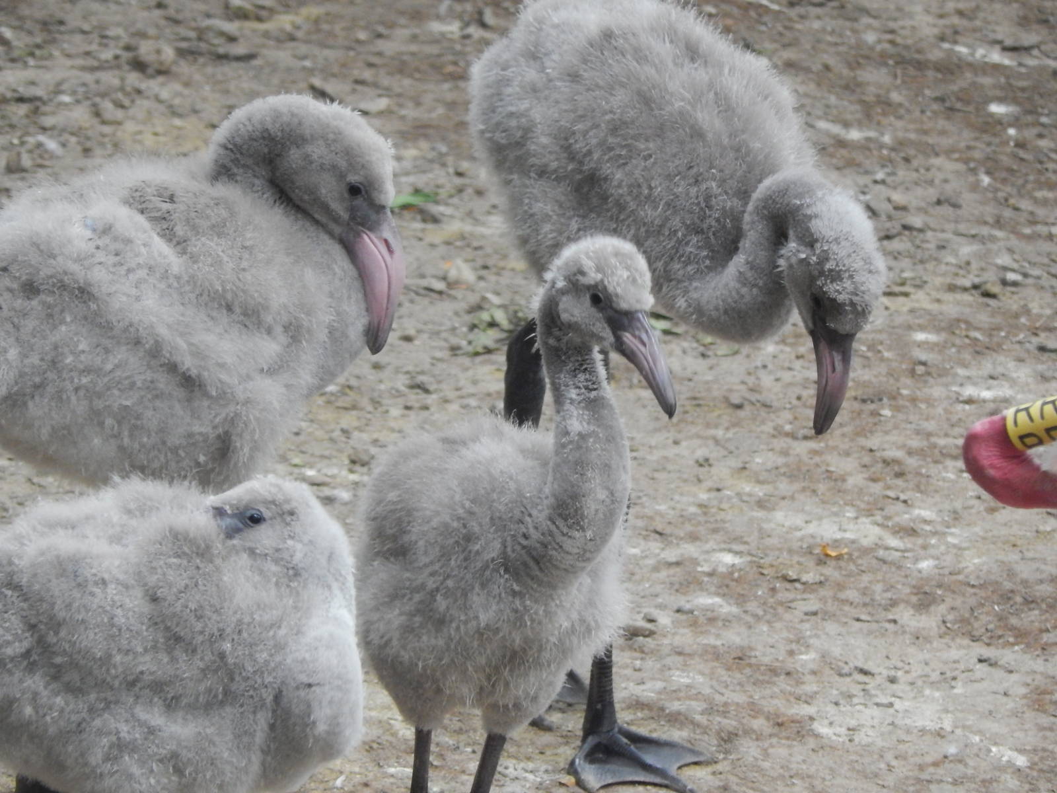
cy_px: 396
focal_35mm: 550
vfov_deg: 2.7
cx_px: 528
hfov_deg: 3.6
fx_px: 16794
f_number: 5.8
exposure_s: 1/60
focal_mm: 97.9
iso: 640
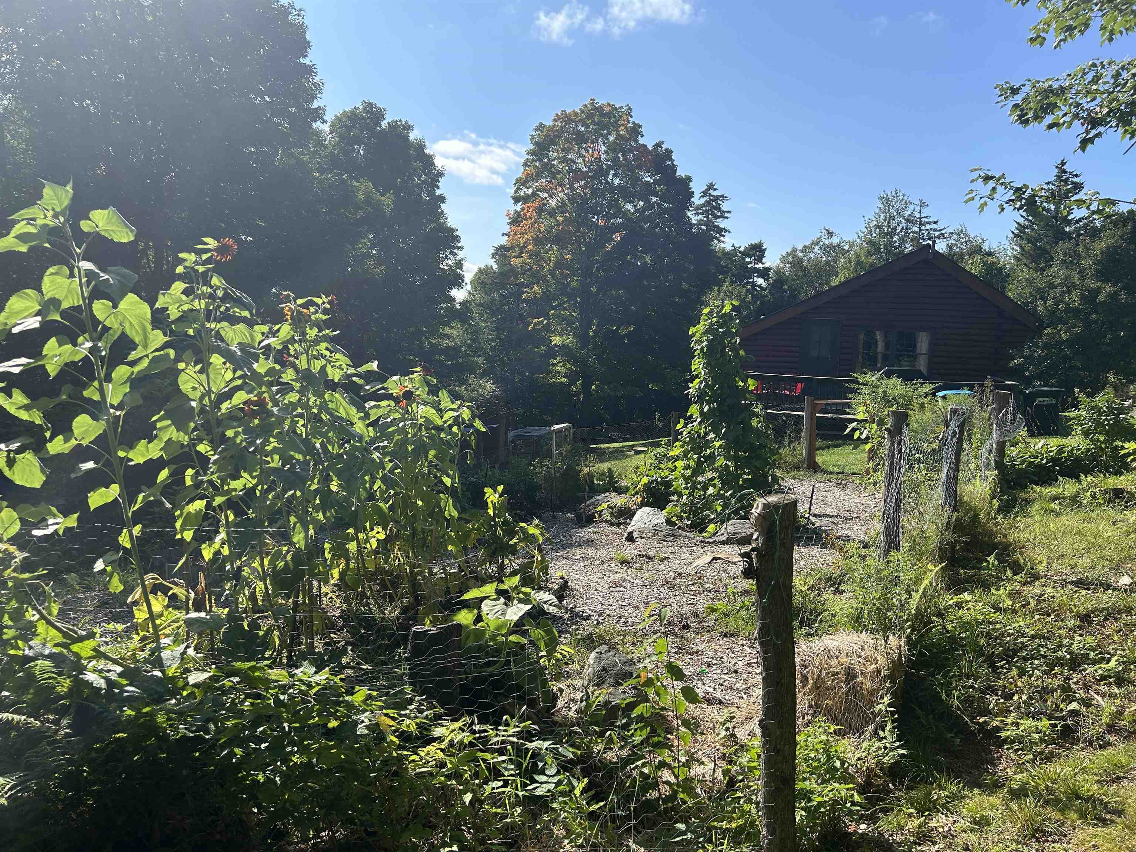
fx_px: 853
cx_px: 568
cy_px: 426
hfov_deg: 67.3
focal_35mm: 26
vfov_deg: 53.1
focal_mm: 5.7
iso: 50
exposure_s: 1/2695
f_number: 1.5
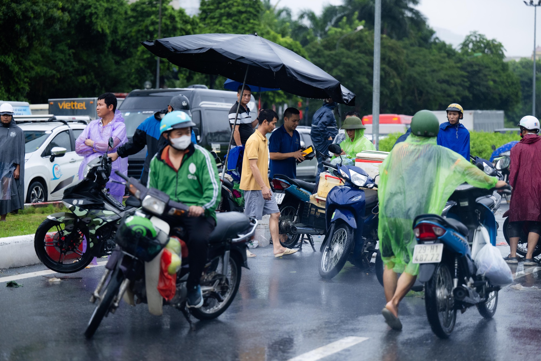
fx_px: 1442
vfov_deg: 14.2
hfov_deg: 21.2
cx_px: 270
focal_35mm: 96
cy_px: 180
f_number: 2.8
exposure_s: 1/2000
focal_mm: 96
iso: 1000
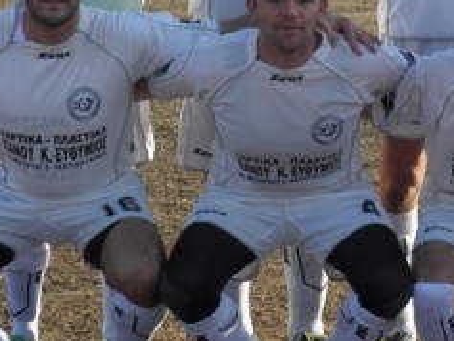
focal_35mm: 153
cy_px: 30
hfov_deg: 12.7
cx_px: 479
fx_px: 2008
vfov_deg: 9.7
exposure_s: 1/160
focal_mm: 10
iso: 50
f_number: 5.8
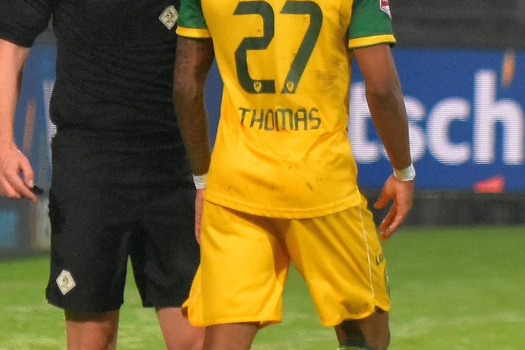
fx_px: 6373
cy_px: 101
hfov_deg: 4.7
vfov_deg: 3.1
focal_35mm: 437
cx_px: 241
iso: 2000
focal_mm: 160
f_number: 2.8
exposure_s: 1/640
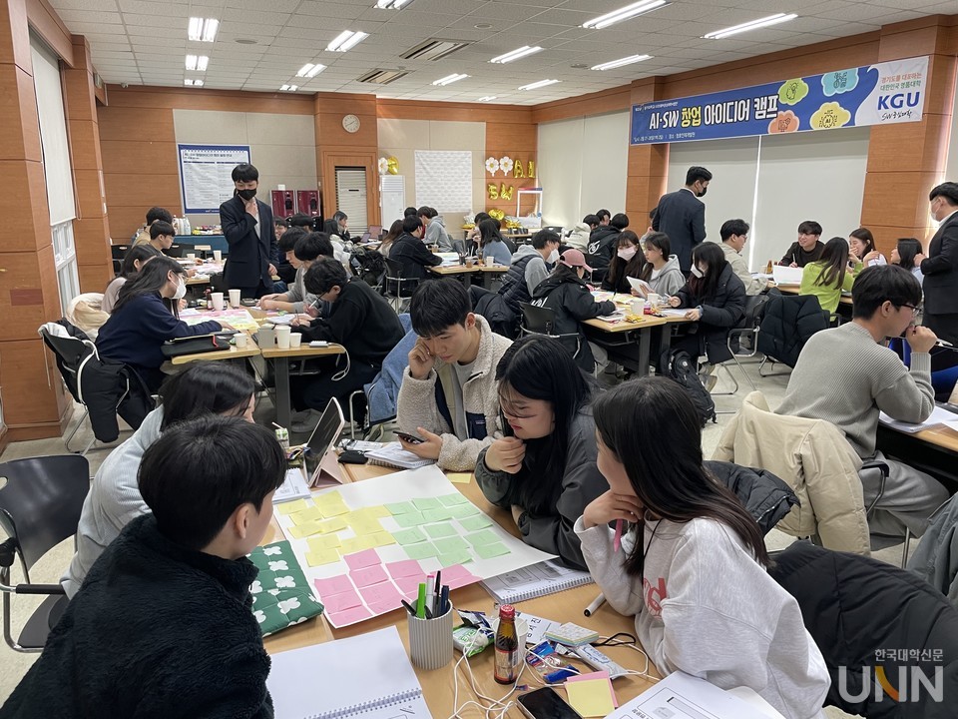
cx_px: 479
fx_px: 720
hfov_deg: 67.3
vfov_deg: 53.1
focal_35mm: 26
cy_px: 360
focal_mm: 4.2
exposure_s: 1/60
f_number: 1.6
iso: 80
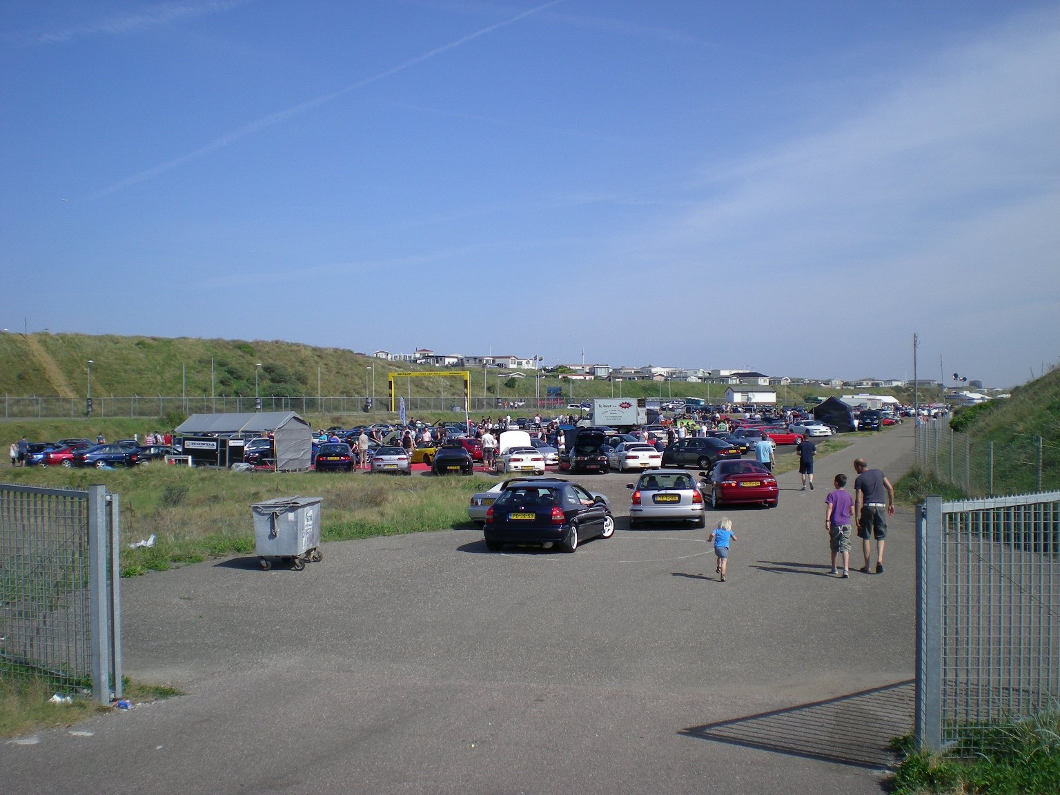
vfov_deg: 37.7
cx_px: 530
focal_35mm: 38
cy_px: 398
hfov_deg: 49.0
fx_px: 1164
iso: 50
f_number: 4.6
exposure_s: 1/497
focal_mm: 6.3
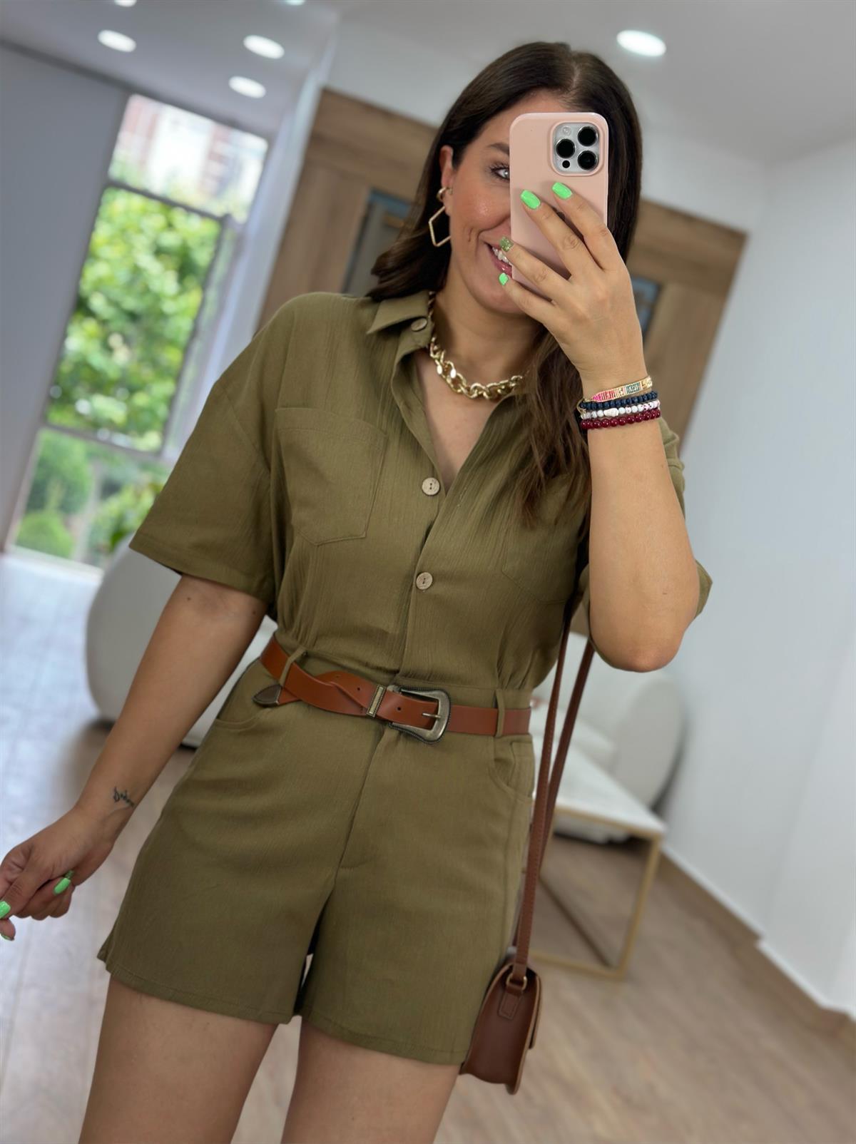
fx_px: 1585
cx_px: 428
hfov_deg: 30.2
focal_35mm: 48
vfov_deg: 39.7
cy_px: 572
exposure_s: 1/141
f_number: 1.78
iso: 80
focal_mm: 6.86
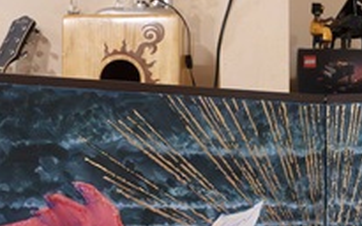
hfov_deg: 17.5
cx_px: 305
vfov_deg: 11.1
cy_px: 181
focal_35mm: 118
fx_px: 1164
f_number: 8
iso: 28800
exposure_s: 1/200
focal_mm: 34
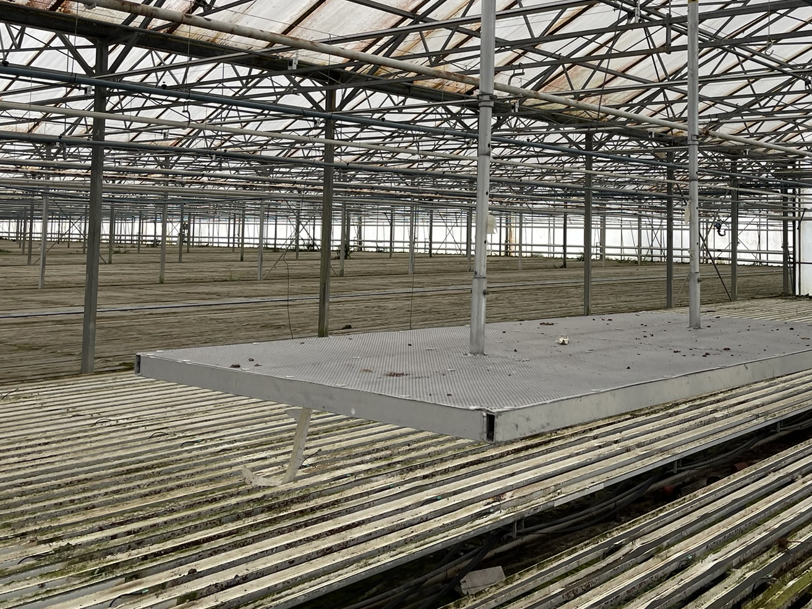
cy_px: 167
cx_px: 512
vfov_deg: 36.1
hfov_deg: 47.4
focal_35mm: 39
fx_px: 915
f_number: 1.6
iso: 32
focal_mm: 5.1
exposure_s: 1/496
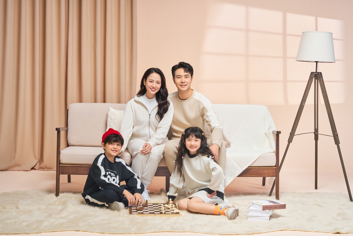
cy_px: 118
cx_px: 176
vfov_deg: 20.1
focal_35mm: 68
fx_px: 663
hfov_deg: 29.8
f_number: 9
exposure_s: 1/160
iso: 125
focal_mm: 67.6
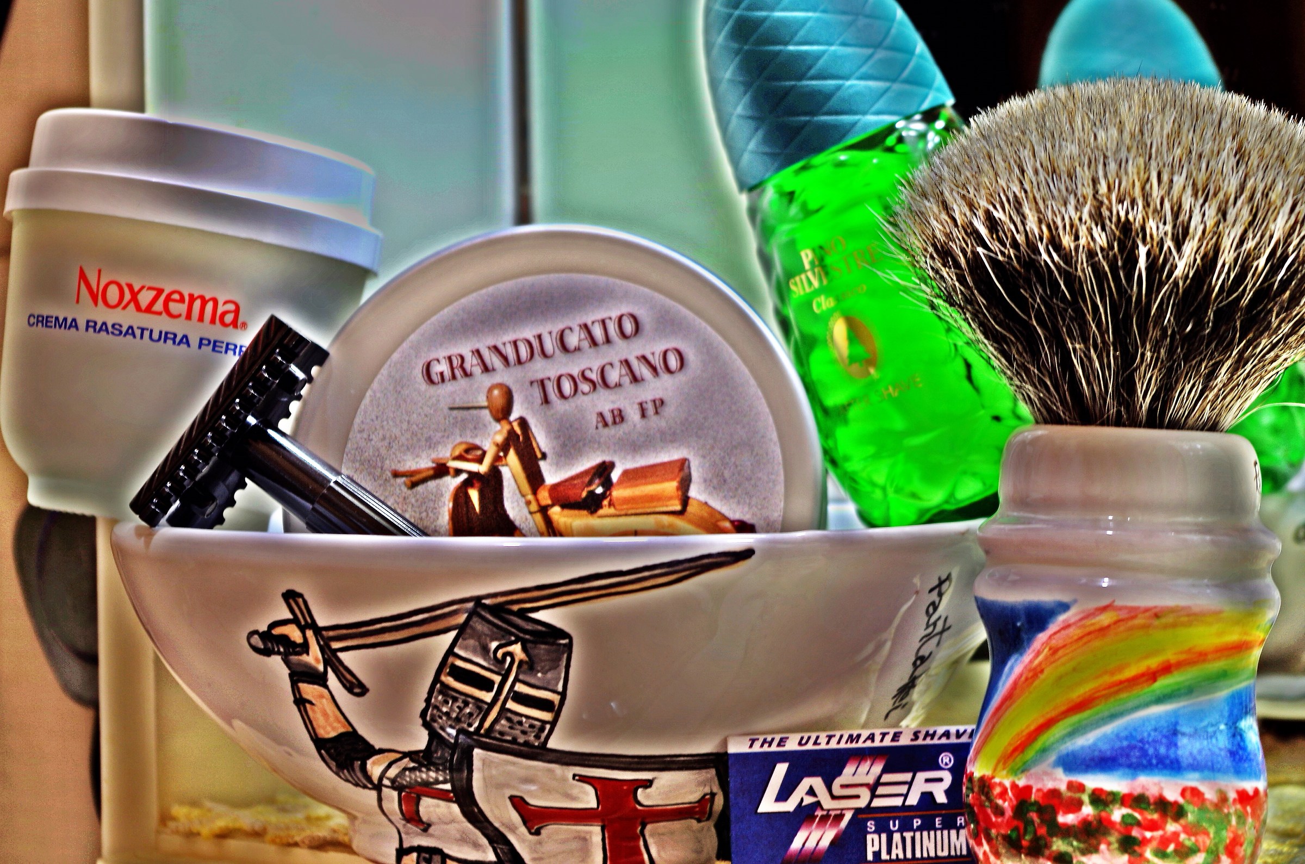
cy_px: 432
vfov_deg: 18.1
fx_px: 2713
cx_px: 652
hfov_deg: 27.0
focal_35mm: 75
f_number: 7.1
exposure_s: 1/5
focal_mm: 50
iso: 100
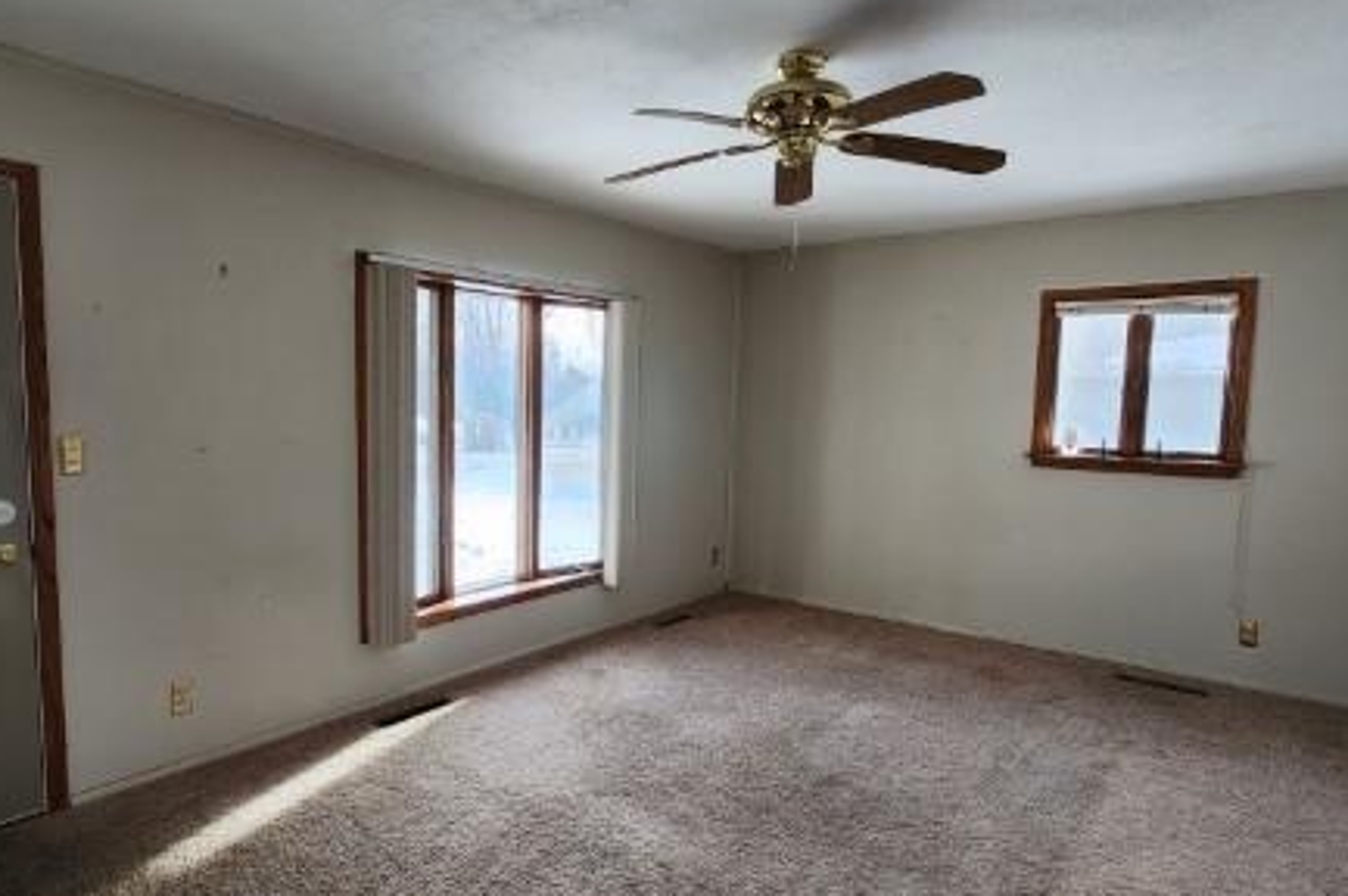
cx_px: 579
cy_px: 470
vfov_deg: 61.8
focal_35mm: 20
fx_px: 748
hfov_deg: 83.5
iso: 100
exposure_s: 1/120
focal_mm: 2.2
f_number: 2.2
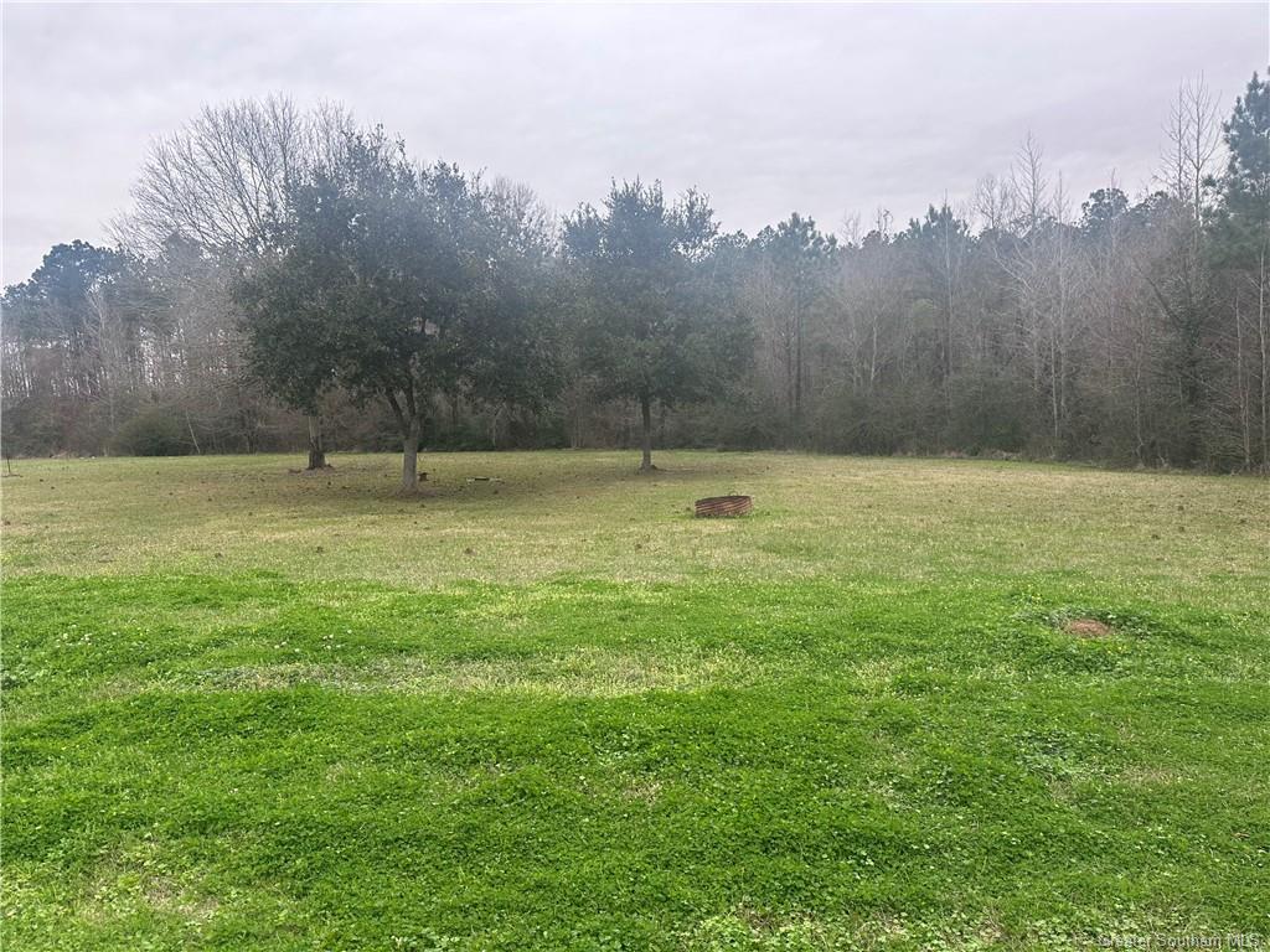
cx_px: 635
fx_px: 881
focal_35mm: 24
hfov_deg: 71.6
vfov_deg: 56.8
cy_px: 476
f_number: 1.78
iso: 80
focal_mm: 6.86
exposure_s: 1/541
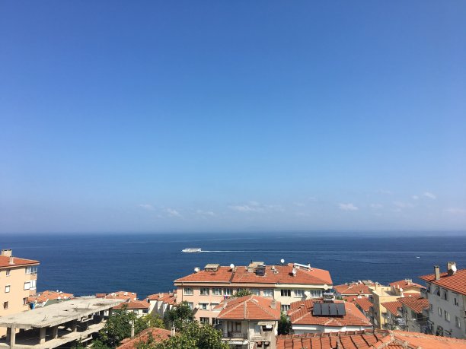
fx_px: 390
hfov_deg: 61.7
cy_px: 174
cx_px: 233
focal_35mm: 29
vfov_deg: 48.2
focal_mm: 4.15
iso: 25
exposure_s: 1/1709
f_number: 2.2
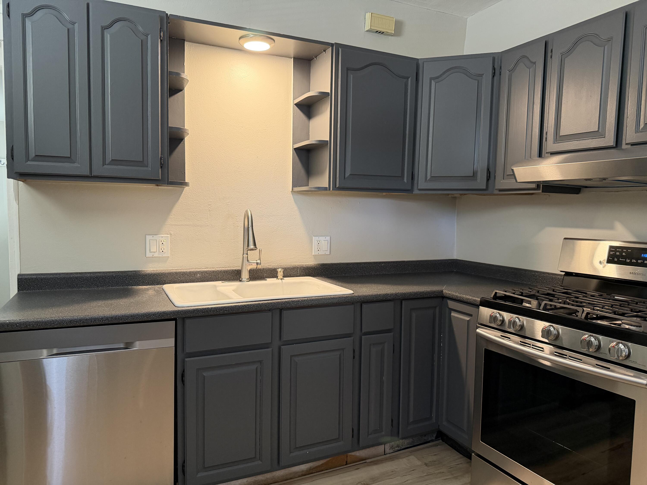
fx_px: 449
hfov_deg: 71.6
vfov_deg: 56.8
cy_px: 242
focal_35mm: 24
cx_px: 324
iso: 400
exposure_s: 1/60
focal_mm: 6.76
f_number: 1.78
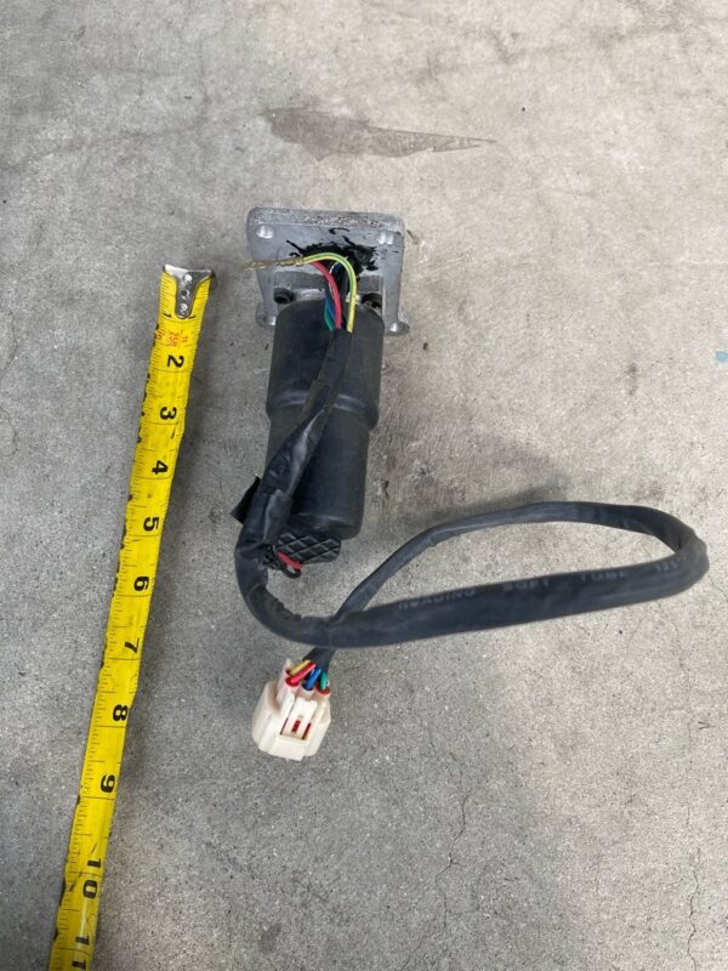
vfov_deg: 67.3
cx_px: 364
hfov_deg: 53.1
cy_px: 486
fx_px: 729
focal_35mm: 26
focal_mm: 5.1
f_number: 1.6
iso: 32
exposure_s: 1/463
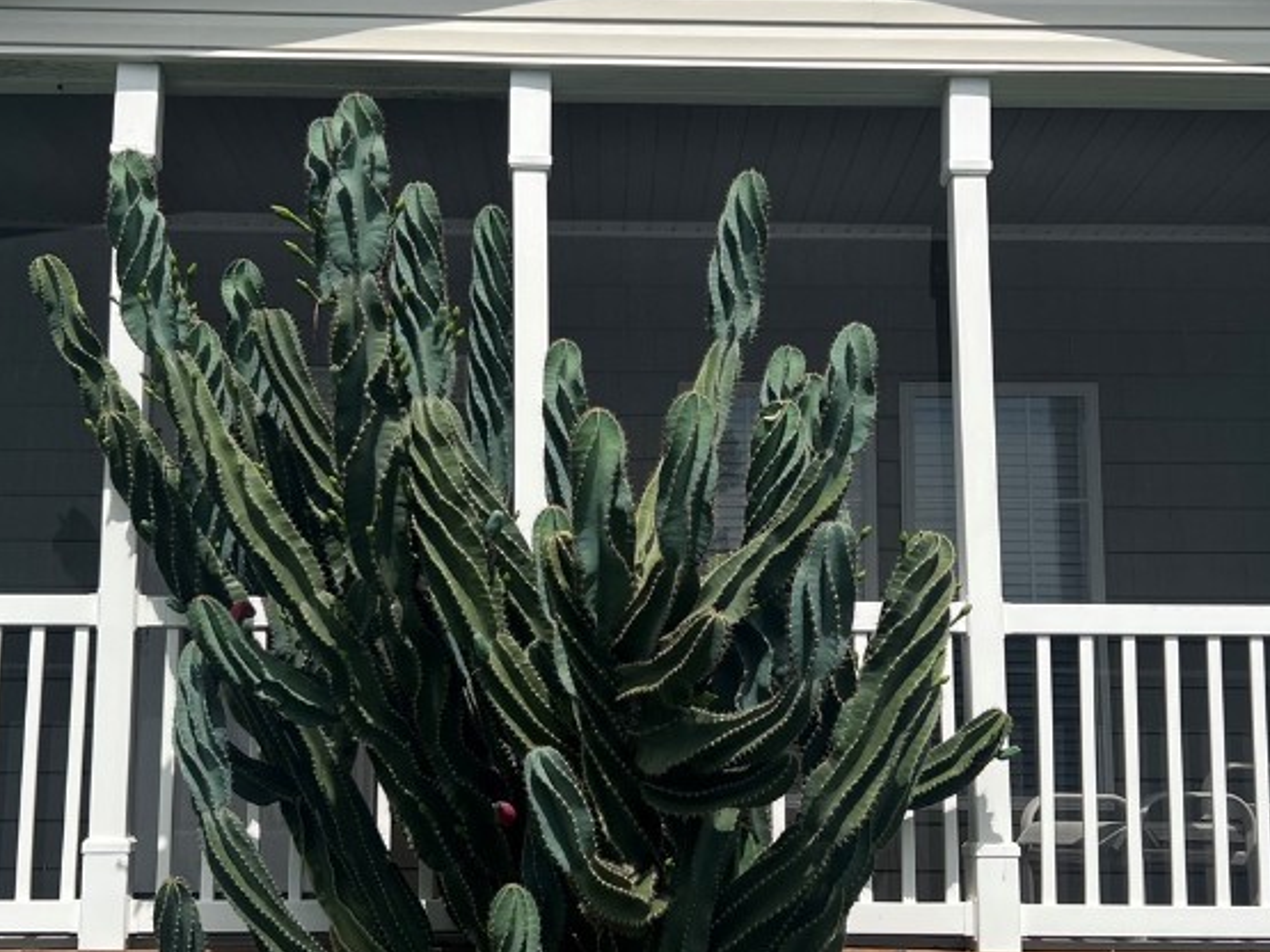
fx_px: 1761
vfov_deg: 30.2
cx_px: 641
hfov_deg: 39.7
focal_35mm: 48
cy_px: 556
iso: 50
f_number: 1.5
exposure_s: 1/7463
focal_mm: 5.7
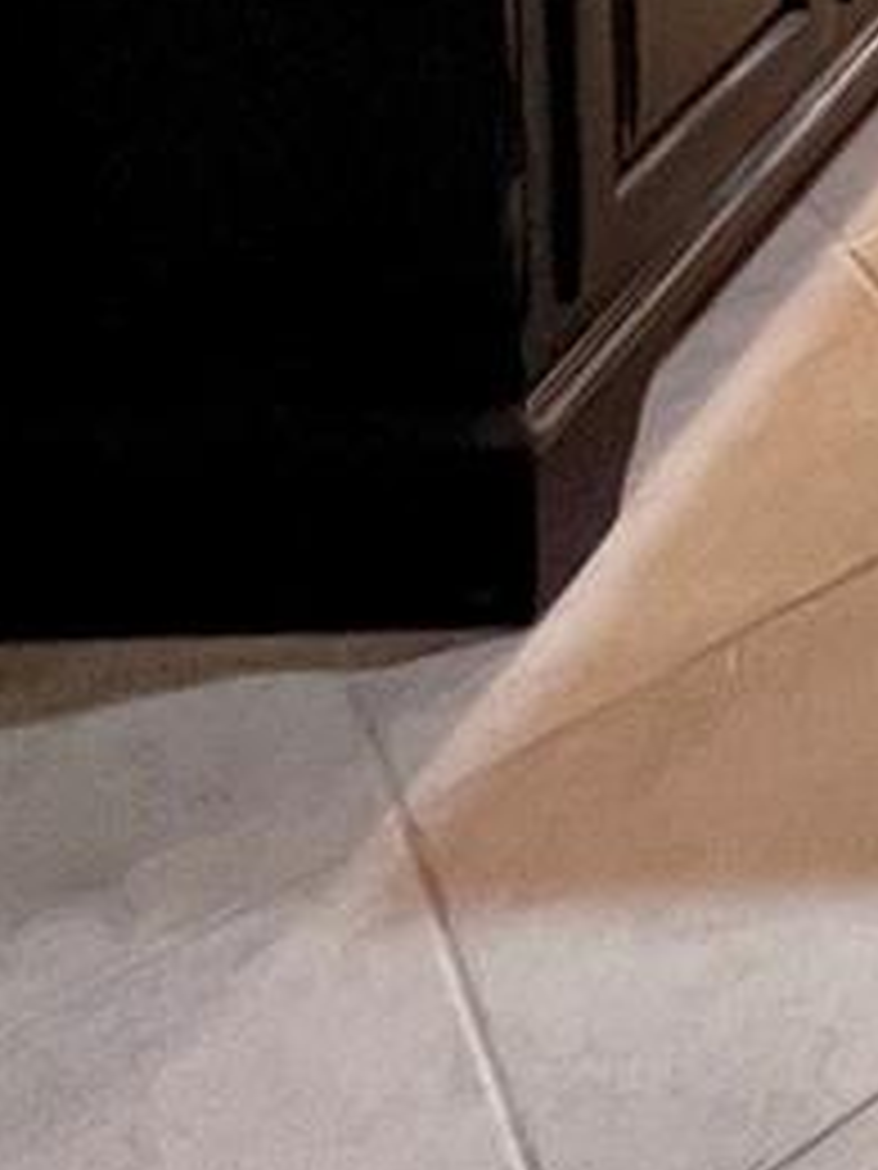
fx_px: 2029
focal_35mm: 60
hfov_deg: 16.1
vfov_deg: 20.0
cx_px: 1941
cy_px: -1071
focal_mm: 1.57
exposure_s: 1/60
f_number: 1.8
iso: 320
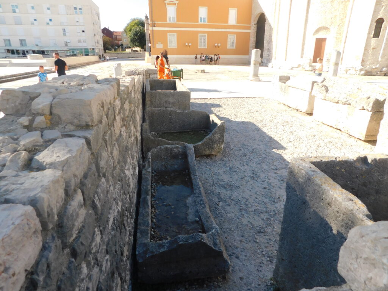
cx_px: 194
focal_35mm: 23
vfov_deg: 58.9
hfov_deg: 73.9
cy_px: 146
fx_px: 258
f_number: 3
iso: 125
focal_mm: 4
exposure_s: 1/500
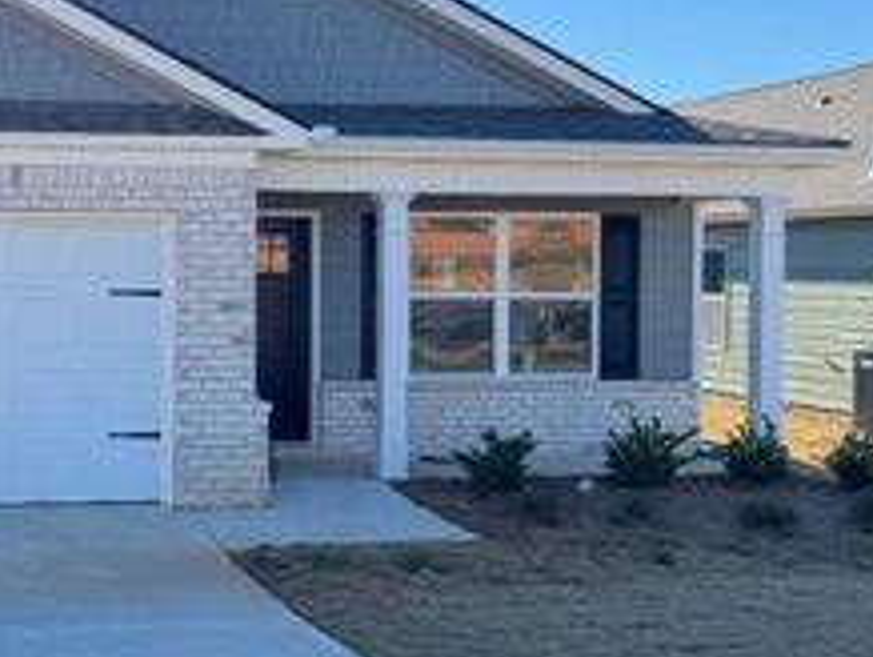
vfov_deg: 26.6
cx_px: 96
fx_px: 1389
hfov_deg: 33.2
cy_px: 286
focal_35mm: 55
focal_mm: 6.76
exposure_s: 1/1156
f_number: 1.78
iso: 100
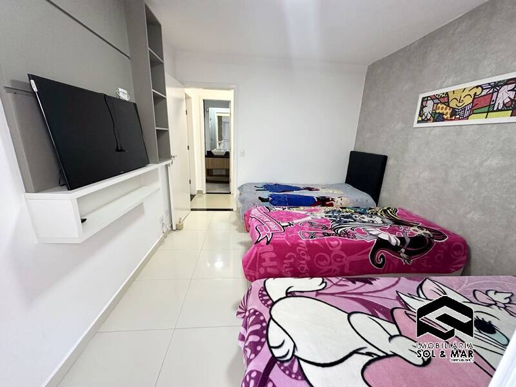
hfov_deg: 102.1
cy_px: 194
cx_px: 258
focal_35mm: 14
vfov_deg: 85.7
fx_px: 209
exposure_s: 1/120
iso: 320
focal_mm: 2.22
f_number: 2.2
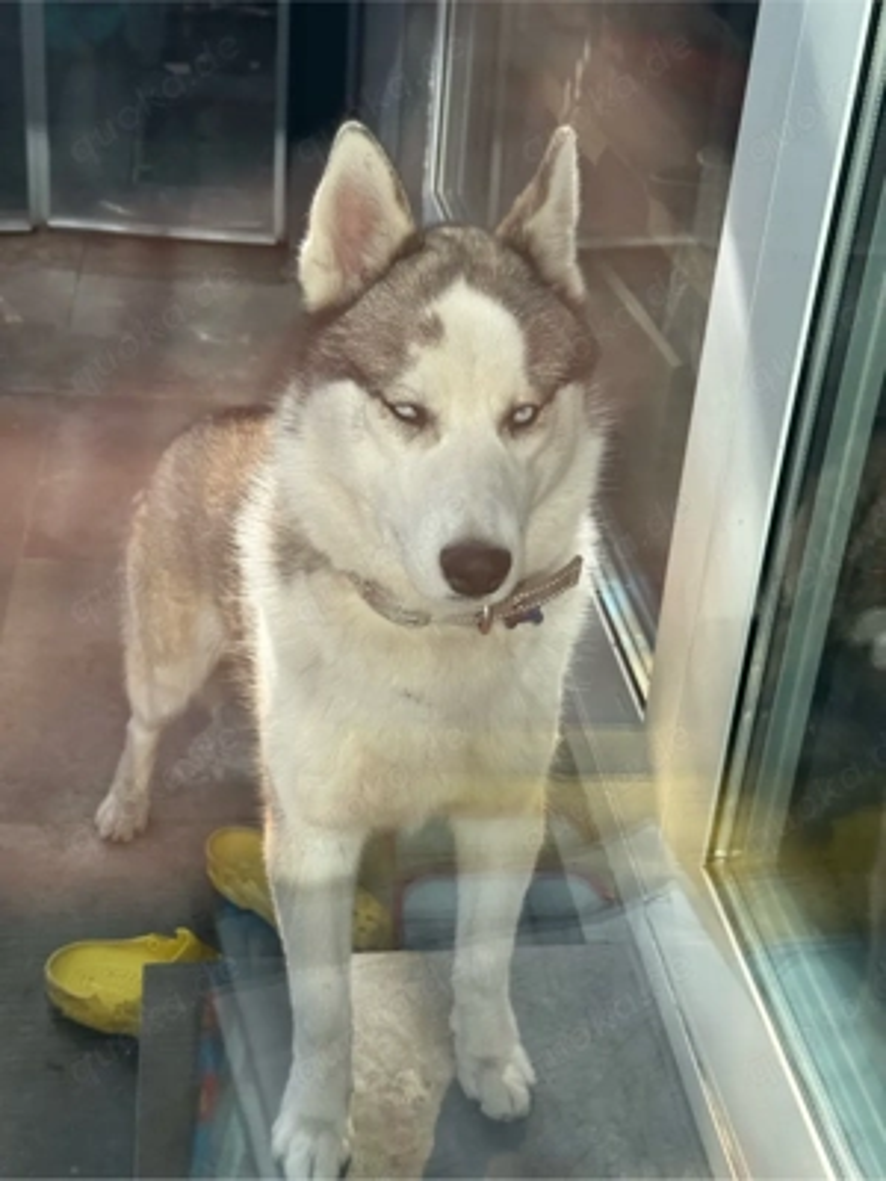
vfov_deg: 39.7
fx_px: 1638
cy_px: 590
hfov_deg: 30.3
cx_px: 443
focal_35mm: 48
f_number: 1.78
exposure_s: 1/2717
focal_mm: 6.76
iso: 64
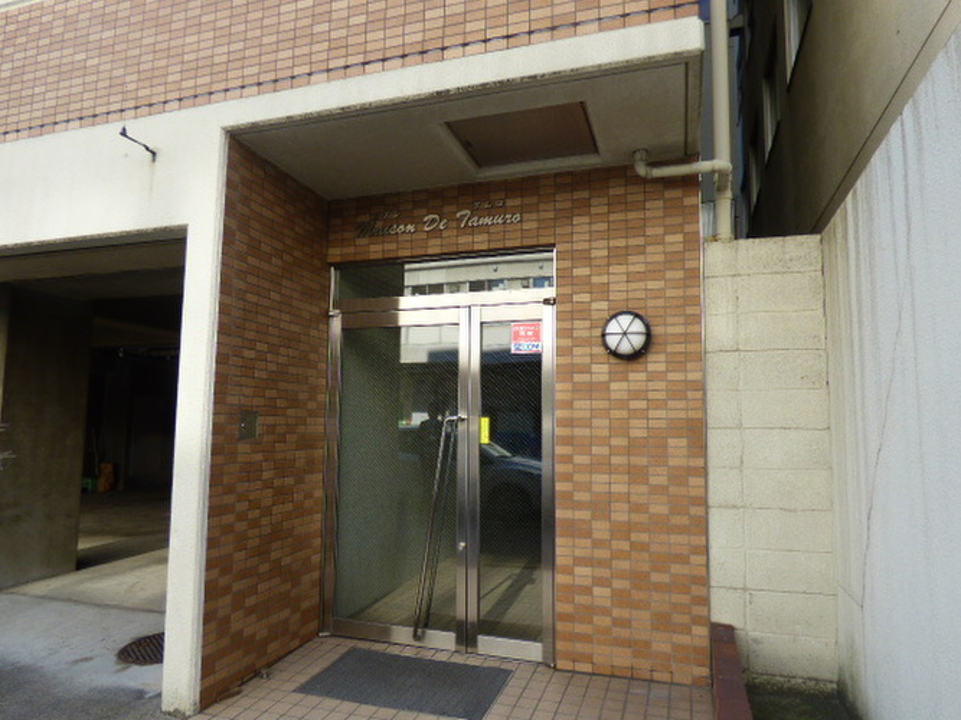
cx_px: 477
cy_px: 372
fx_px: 583
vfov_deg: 63.4
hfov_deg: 79.0
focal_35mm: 21
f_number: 2.8
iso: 100
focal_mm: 3.58
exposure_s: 1/320
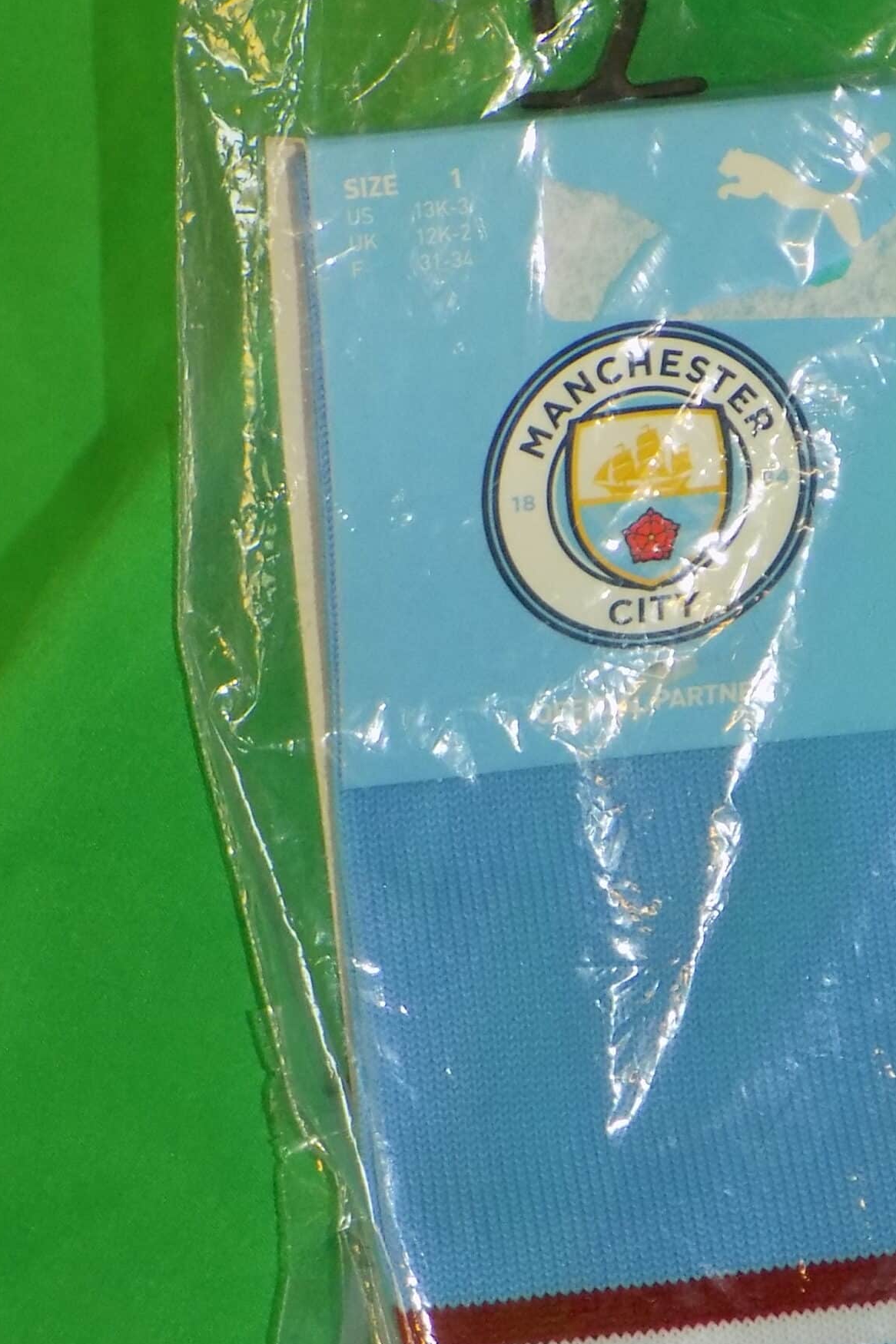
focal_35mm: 226
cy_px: 809
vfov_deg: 9.1
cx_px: 625
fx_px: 8440
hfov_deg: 6.1
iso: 200
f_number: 5
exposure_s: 1/30
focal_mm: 23.4
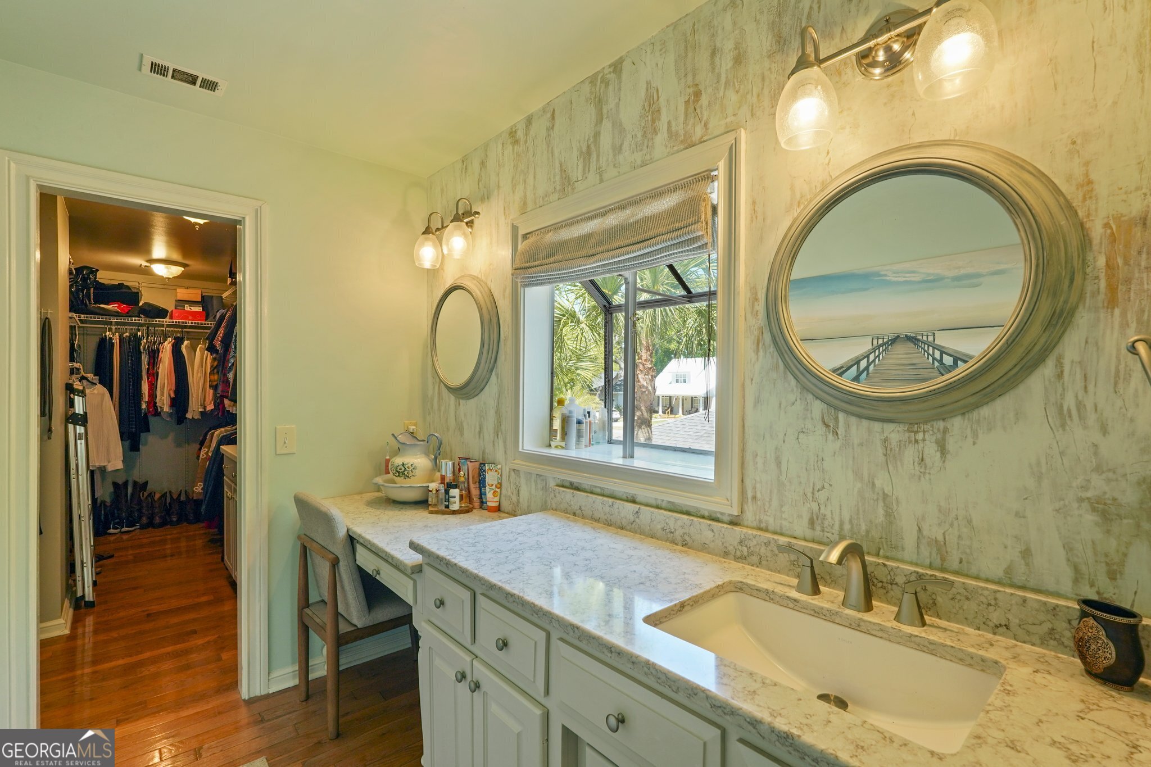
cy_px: 384
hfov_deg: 93.3
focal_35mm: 17
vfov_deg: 70.4
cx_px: 576
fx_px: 543
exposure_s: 1/13
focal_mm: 17
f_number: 9
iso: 500
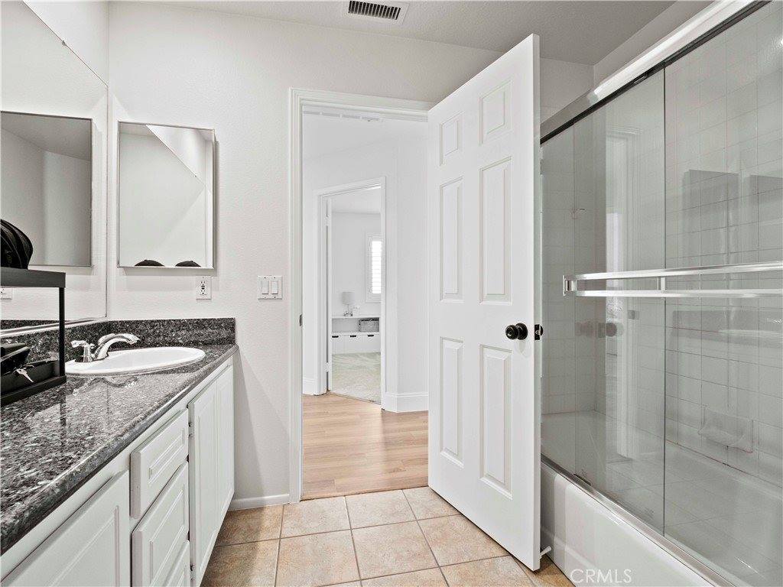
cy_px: 294
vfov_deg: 78.1
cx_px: 392
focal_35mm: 16
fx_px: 362
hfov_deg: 94.5
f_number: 9
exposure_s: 1/1.67
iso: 200
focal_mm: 8
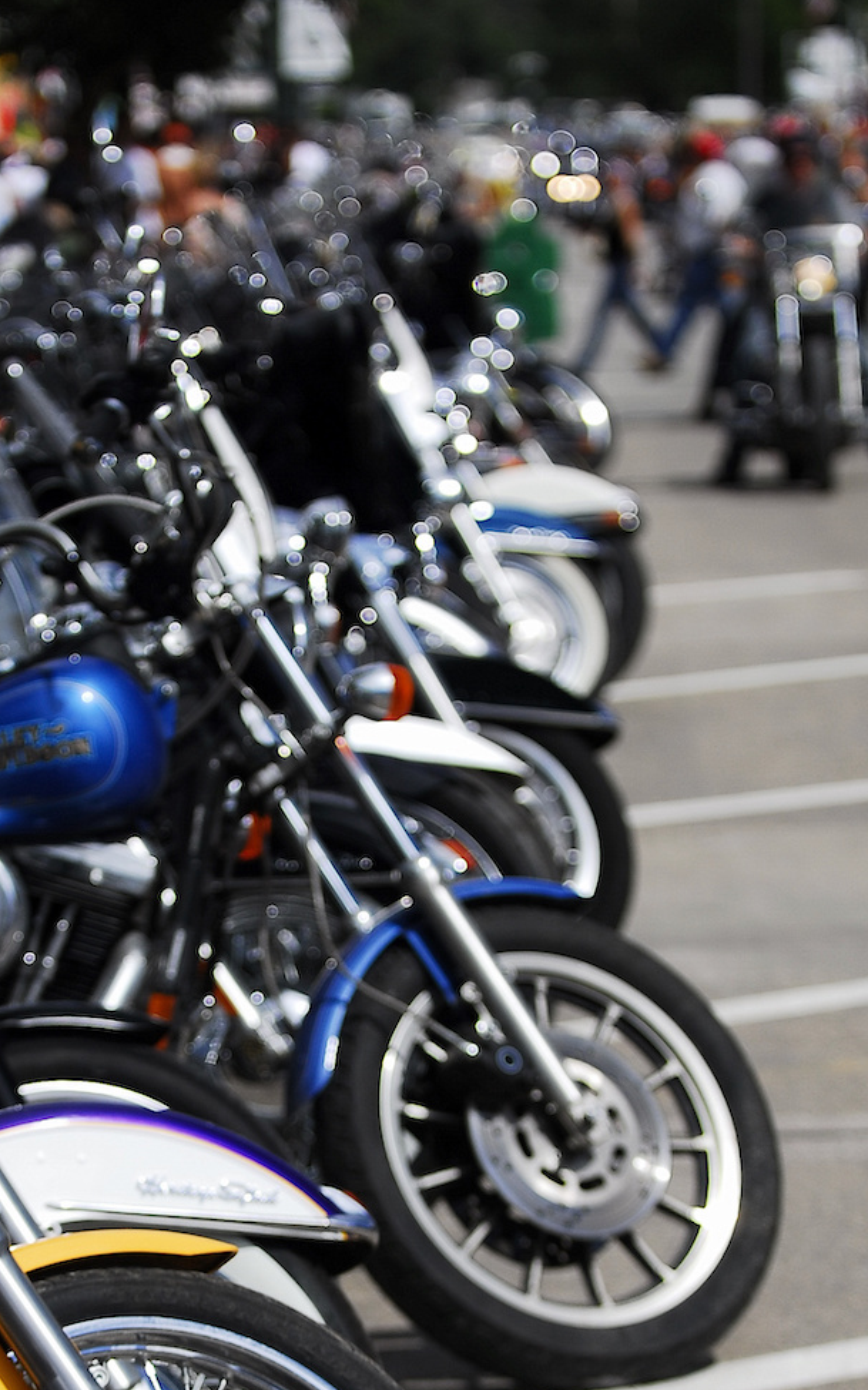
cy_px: 1157
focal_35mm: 197
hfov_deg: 6.7
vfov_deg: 10.6
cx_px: 275
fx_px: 7460
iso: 100
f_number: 2.8
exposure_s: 1/800
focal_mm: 70
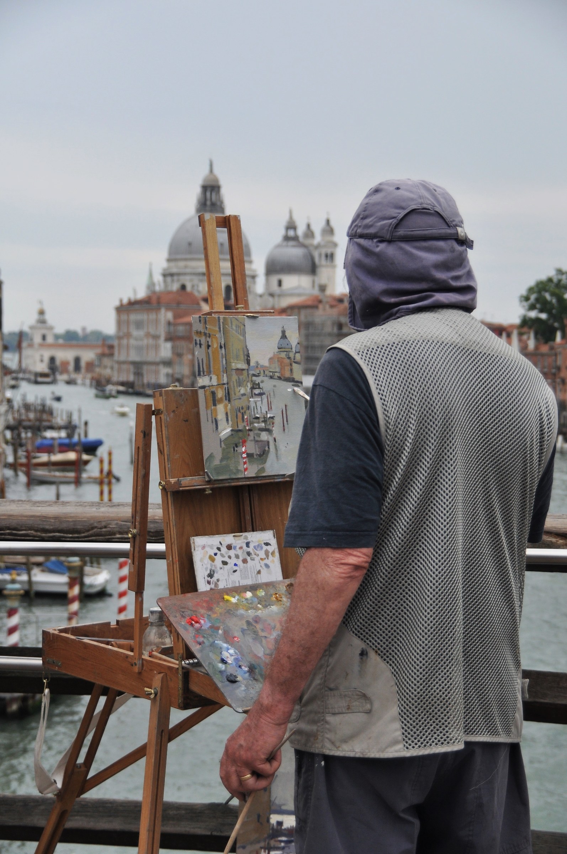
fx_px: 1492
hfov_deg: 21.5
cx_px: 284
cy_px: 427
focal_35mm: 63
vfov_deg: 31.9
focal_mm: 42
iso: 400
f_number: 4.8
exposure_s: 1/1600
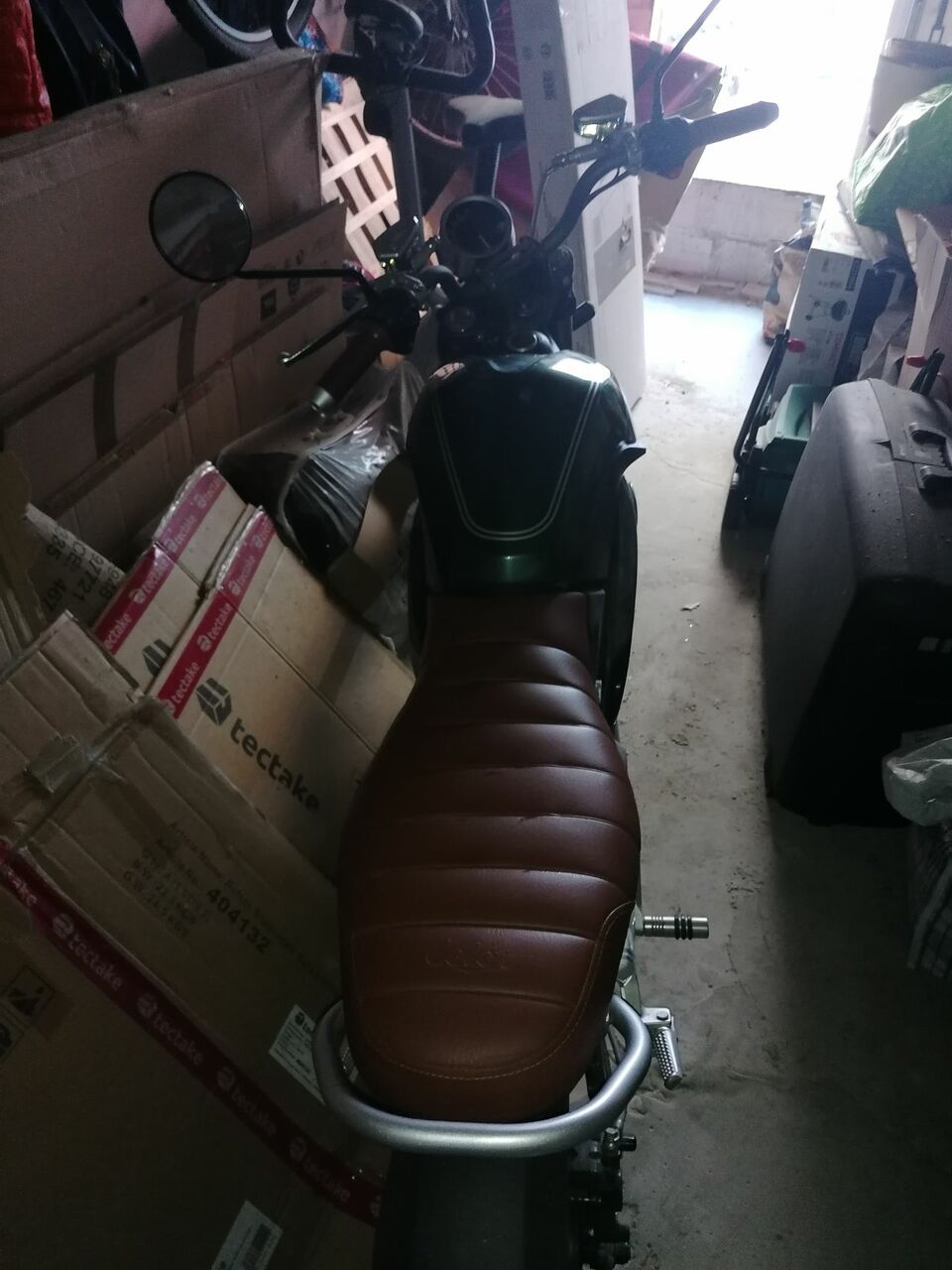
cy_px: 635
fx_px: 990
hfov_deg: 51.4
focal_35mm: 27
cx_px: 476
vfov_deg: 65.3
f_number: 1.8
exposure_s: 1/25
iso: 640
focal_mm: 4.75
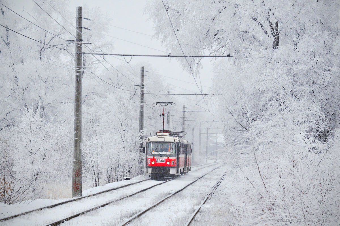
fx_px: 1302
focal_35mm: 138
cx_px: 170
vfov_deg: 9.9
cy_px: 113
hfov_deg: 14.9
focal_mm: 92
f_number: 5.6
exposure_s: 1/250
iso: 400
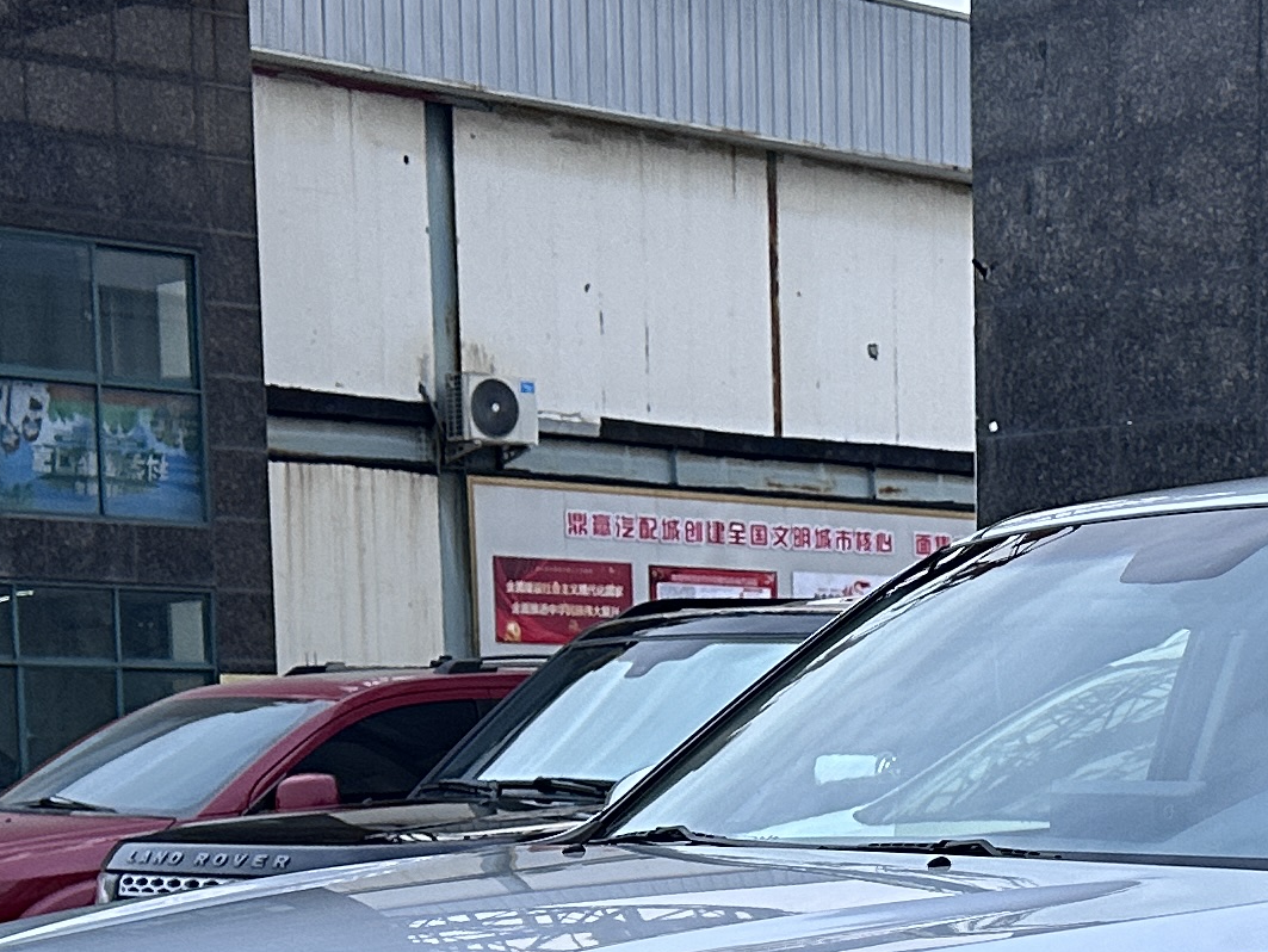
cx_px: 1126
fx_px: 3335
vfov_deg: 15.7
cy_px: 1127
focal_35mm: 91
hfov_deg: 21.1
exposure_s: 1/111
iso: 250
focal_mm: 6.86
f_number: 1.78
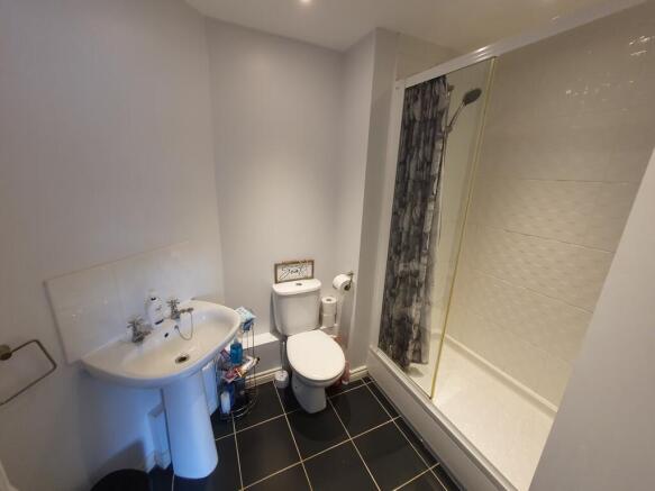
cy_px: 246
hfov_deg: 106.2
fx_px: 246
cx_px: 328
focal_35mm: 13
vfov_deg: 89.9
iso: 250
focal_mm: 1.8
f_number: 2.2
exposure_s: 1/50
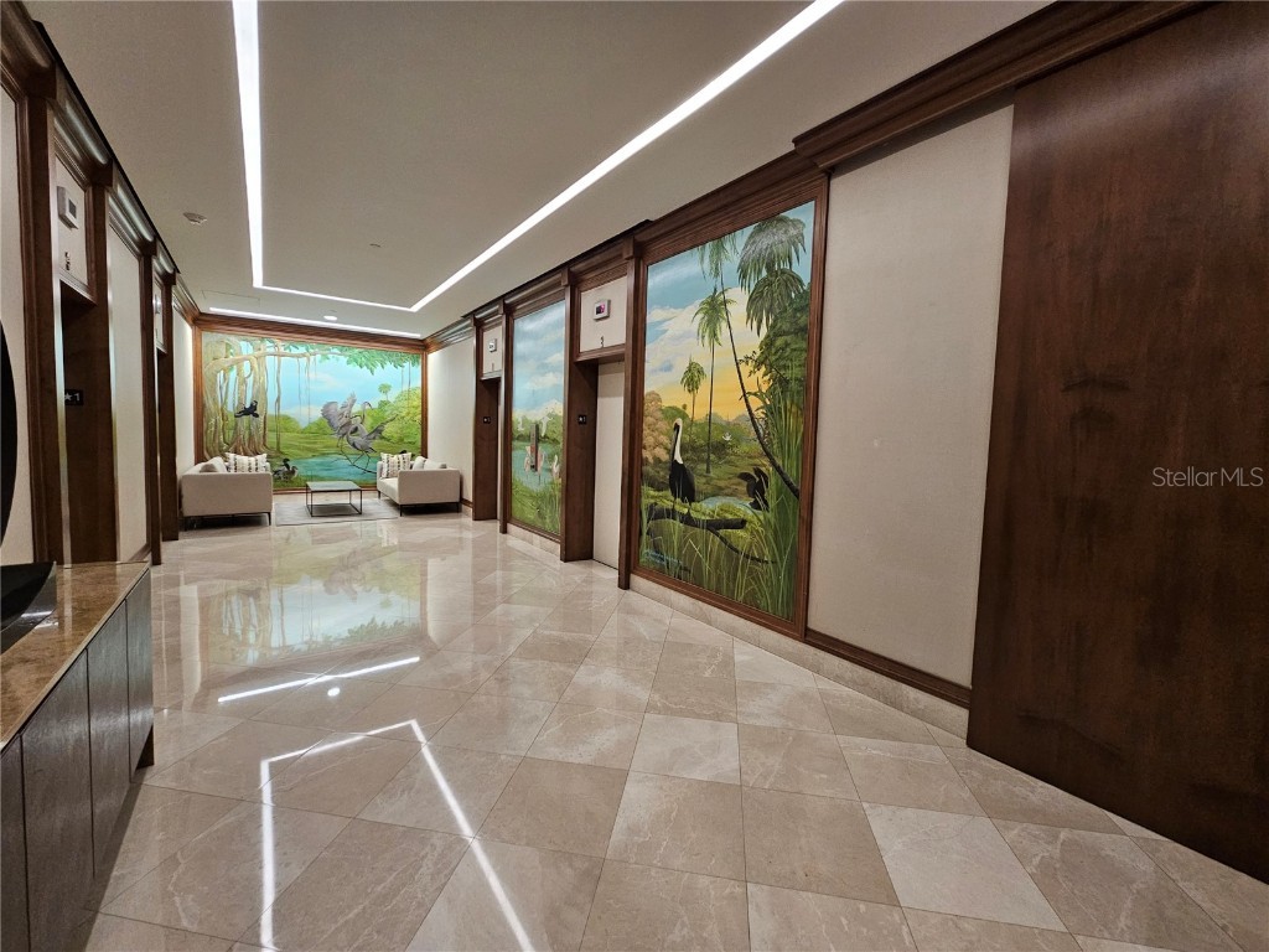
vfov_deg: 89.9
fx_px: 477
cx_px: 634
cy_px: 476
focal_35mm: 13
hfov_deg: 106.2
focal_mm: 2.2
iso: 320
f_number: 2.2
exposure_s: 1/49
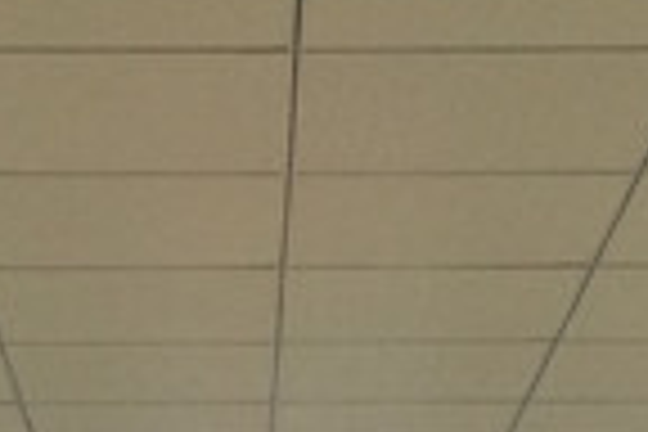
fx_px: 2646
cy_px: 862
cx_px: 225
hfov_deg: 13.9
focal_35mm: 147
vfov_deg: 8.8
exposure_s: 1/33
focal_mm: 4.15
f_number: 2.2
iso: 160
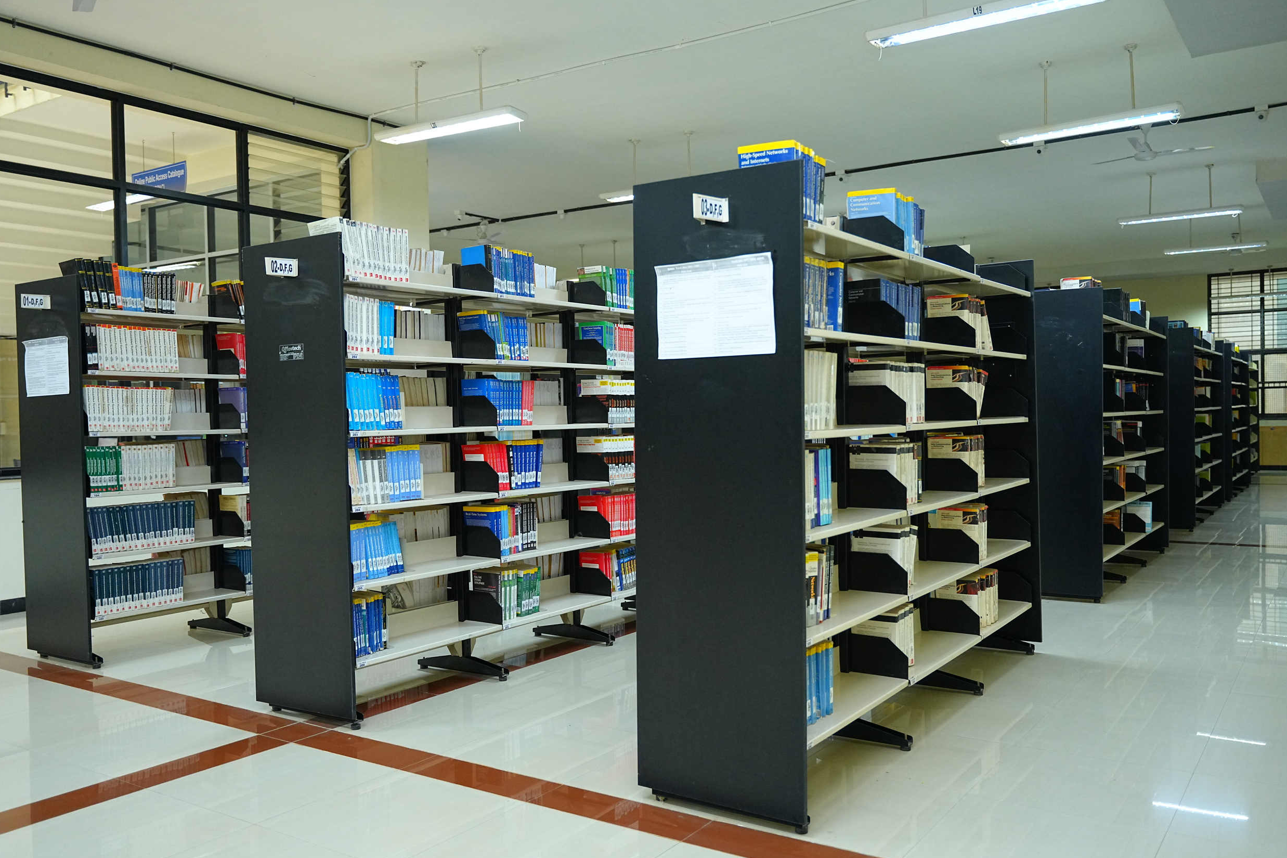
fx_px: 1080
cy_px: 430
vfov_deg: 43.3
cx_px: 645
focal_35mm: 30
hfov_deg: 61.6
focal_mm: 29.2
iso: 2500
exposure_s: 1/160
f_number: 2.8
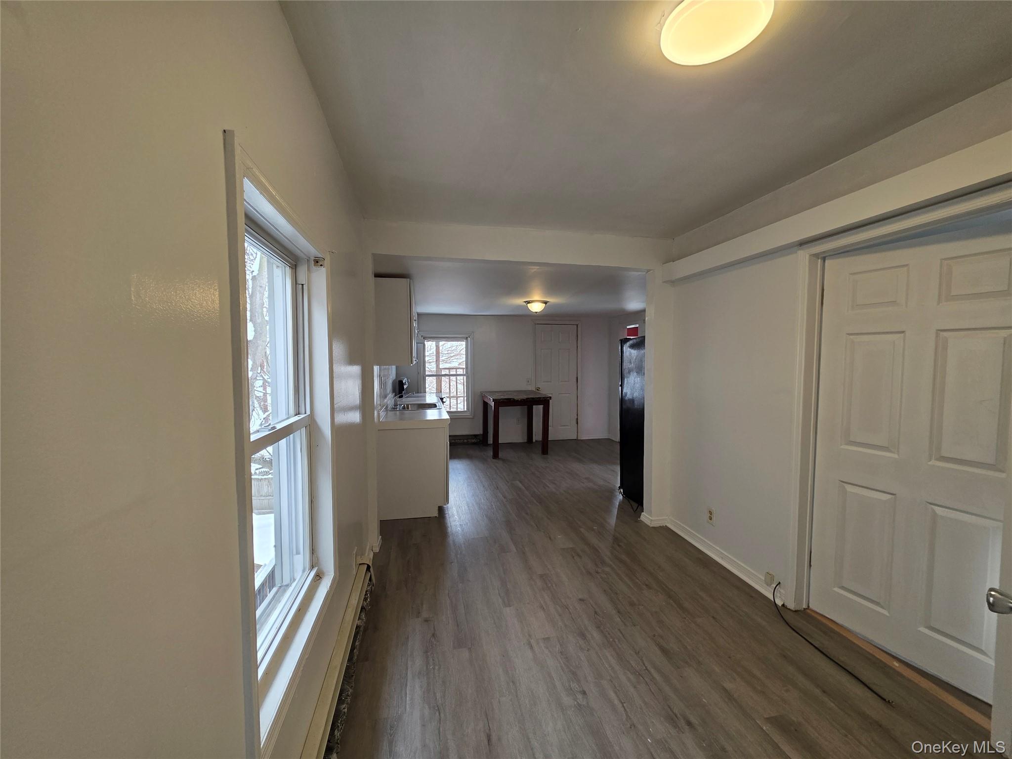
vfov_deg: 89.9
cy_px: 380
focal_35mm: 13
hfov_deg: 106.2
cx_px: 506
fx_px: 380
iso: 160
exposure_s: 1/120
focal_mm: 2.2
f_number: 1.9
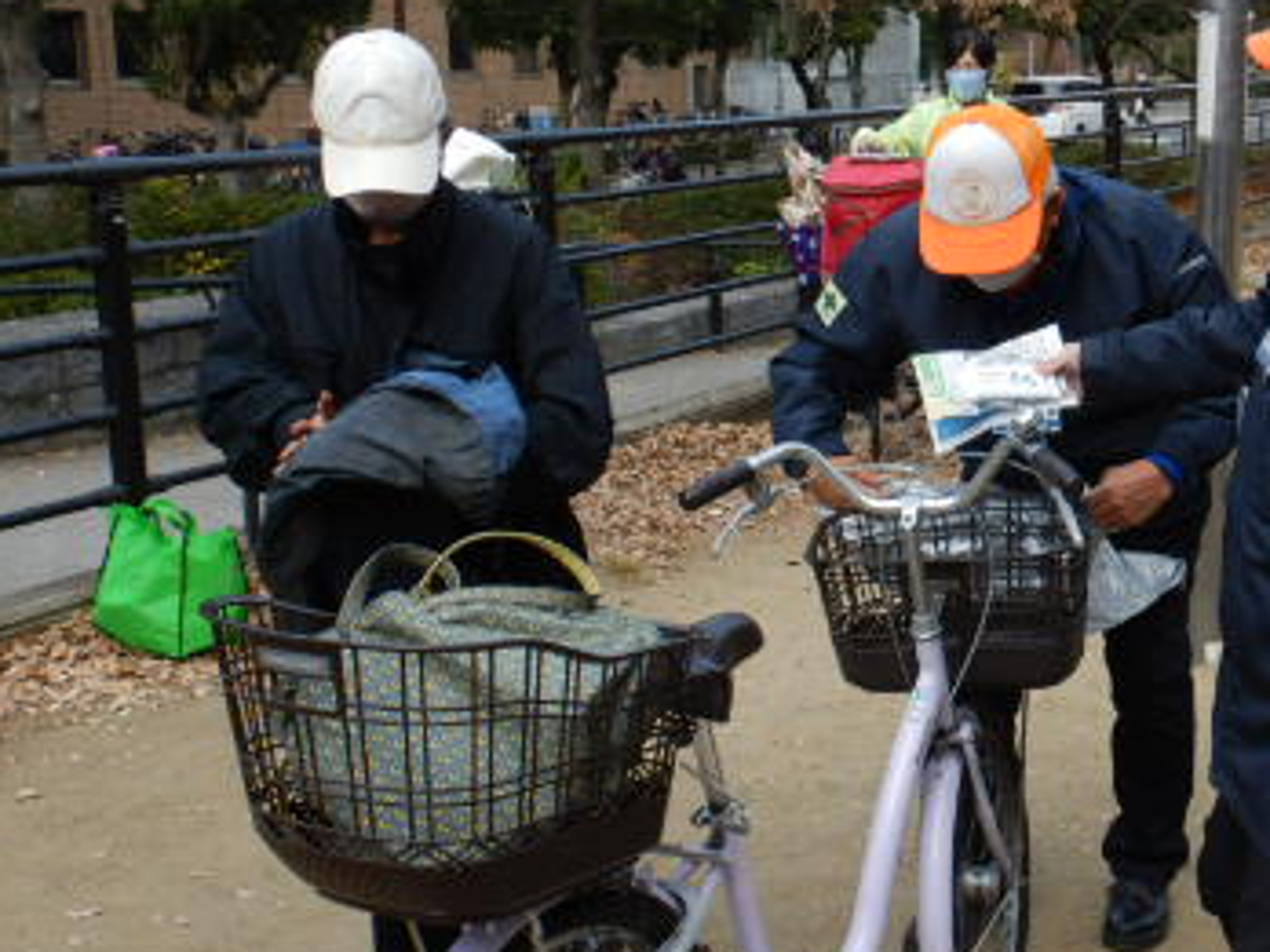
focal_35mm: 57
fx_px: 2091
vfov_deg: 25.6
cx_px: 890
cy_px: 536
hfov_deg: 33.4
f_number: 4.2
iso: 125
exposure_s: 1/200
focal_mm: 5.6
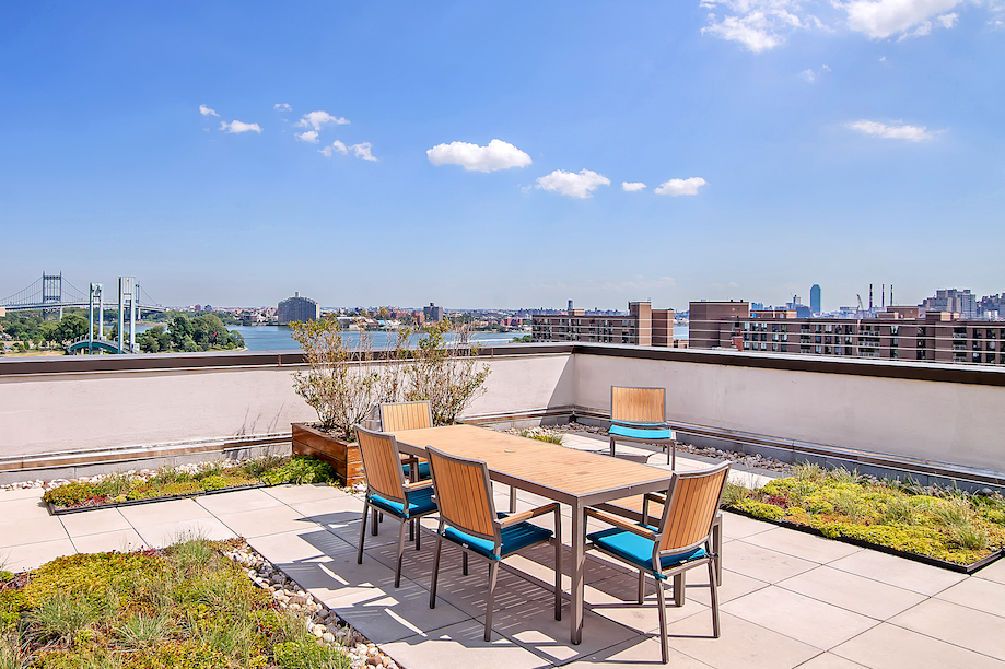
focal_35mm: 25
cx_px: 402
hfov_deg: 70.8
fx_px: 698
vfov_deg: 51.2
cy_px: 306
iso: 200
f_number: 5.6
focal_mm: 18
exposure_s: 1/1000
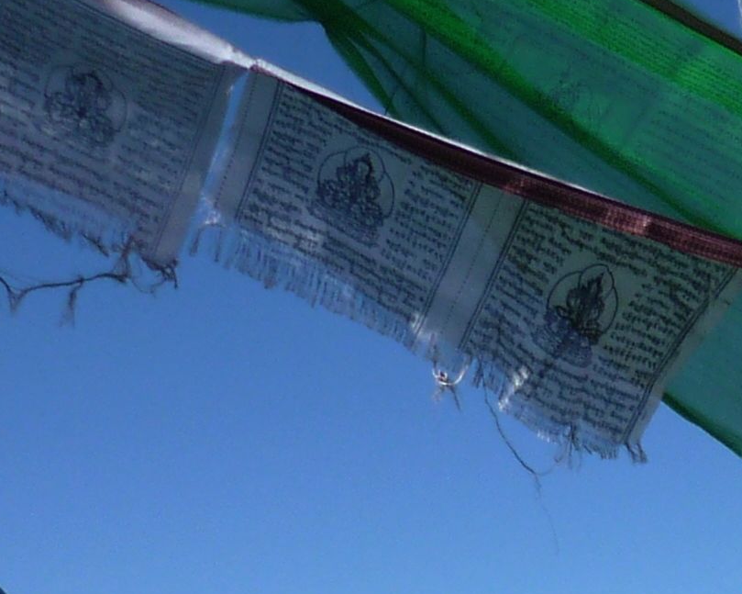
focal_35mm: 130
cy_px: 995
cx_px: 1042
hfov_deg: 14.1
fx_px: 2854
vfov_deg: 11.2
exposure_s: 1/250
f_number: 8
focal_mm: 5.5
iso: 100
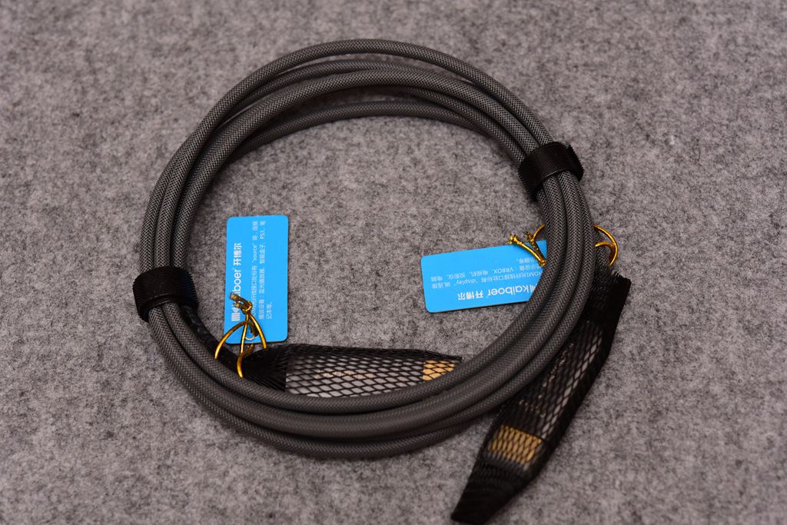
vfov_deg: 22.6
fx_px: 1312
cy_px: 262
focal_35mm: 60
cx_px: 394
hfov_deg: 33.4
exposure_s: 1/60
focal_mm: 60
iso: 1600
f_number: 5.6
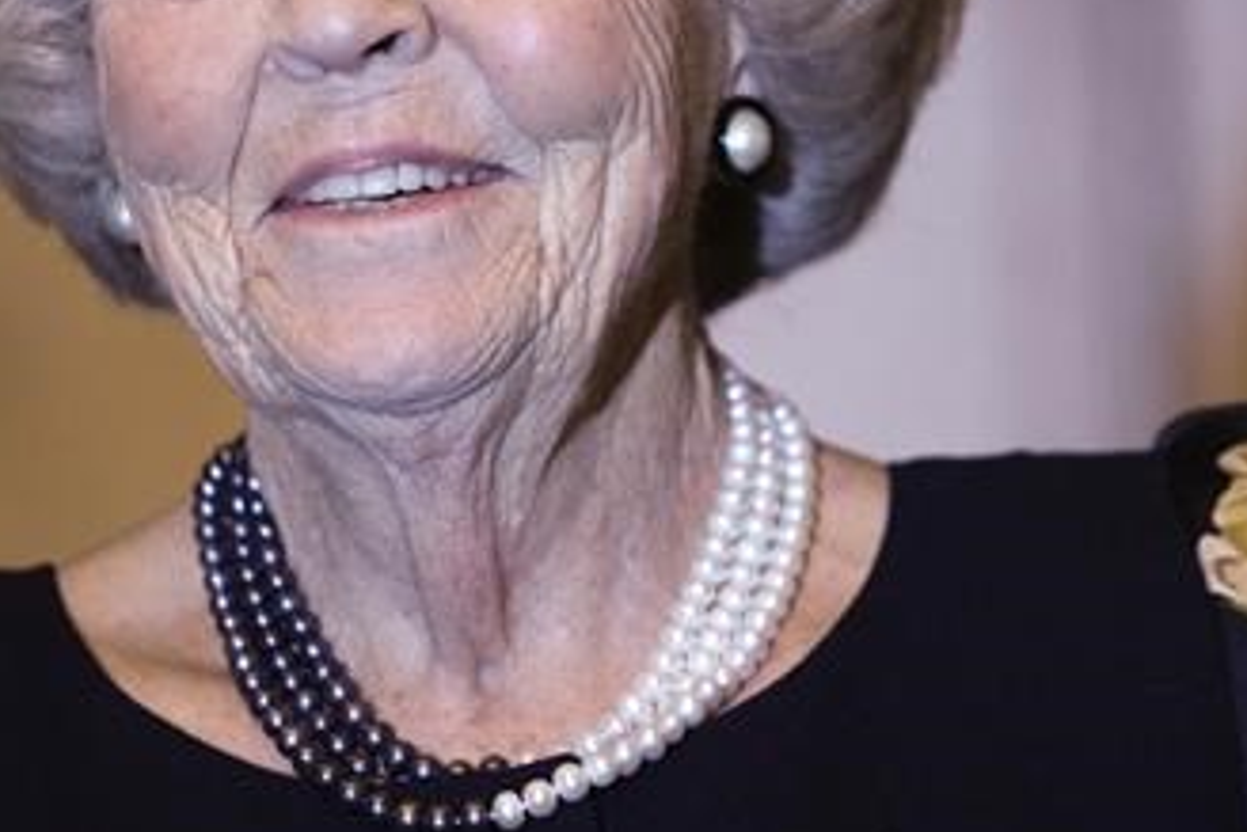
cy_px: 127
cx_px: 555
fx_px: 13722
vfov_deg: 3.5
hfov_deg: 5.2
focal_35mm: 396
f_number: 2.8
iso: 2000
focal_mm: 200
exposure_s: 1/100
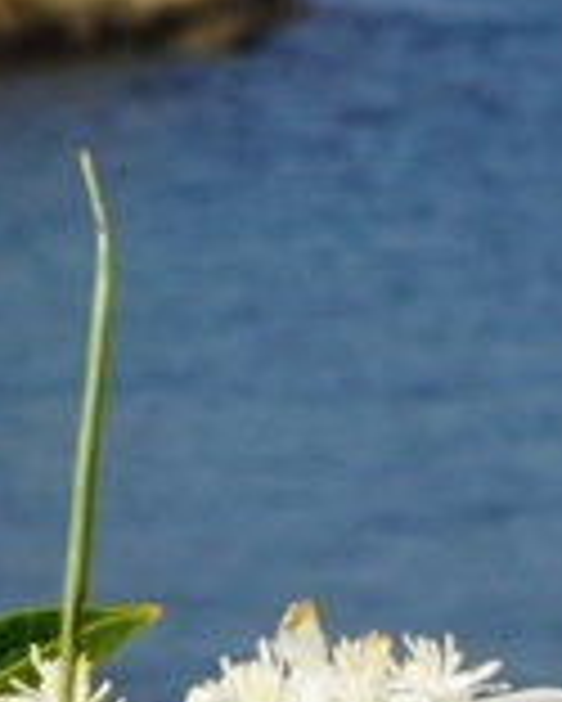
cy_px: 619
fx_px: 9015
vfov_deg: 4.5
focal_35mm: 434
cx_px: 490
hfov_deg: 3.6
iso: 160
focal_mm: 30
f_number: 13
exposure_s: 1/200
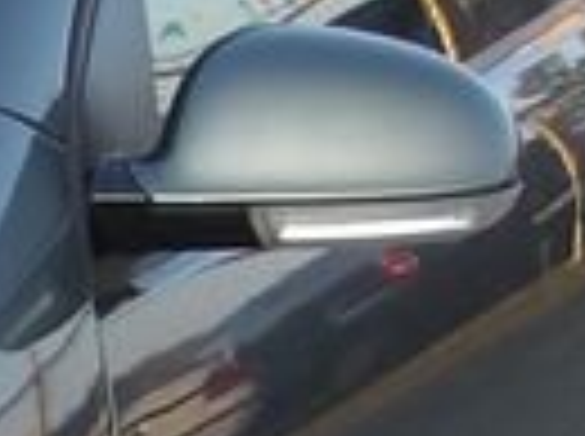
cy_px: 746
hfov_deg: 8.3
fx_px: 3593
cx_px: -986
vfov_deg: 6.8
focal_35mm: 213
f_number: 3
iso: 100
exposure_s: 1/193
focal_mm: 4.9
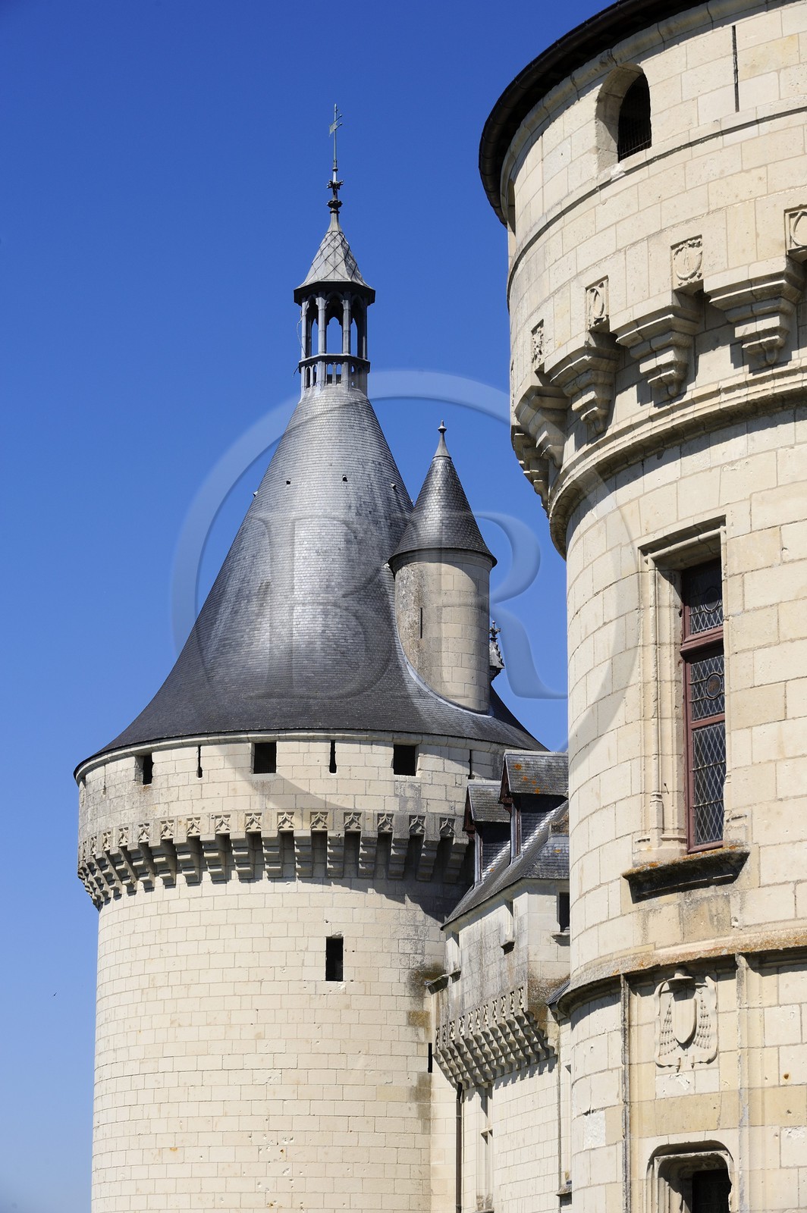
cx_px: 404
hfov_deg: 15.9
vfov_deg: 23.7
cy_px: 606
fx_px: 2897
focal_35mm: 86
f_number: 10
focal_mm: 86
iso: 200
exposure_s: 1/400
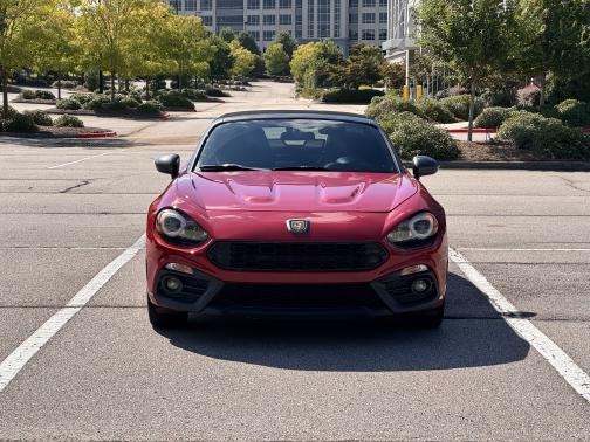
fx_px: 1312
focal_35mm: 77
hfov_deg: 25.3
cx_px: 295
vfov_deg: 19.1
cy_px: 221
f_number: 2.8
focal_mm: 9
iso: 25
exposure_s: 1/815
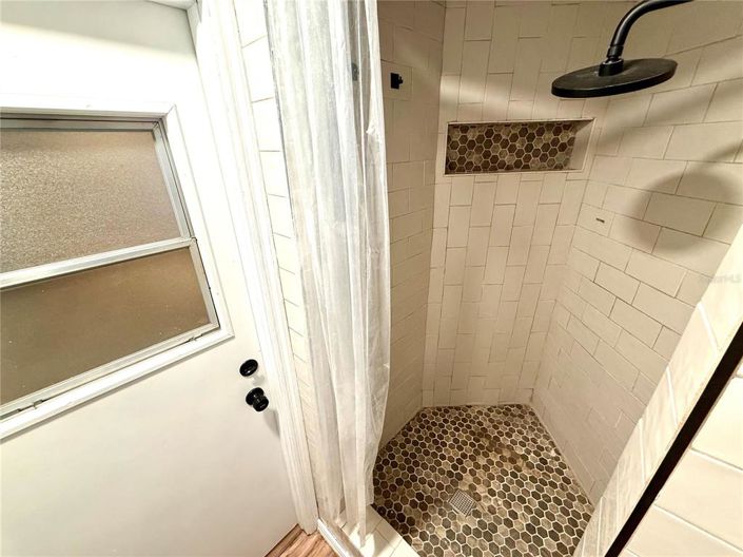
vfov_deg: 85.6
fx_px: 300
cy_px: 278
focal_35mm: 14
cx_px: 372
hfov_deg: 102.1
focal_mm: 2.22
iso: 200
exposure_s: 1/60
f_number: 2.2
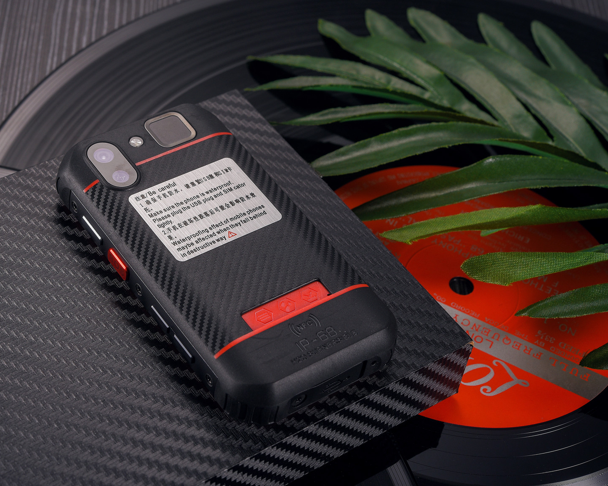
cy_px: 215
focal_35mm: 78
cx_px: 227
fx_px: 1404
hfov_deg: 24.4
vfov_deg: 19.7
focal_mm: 60
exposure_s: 1/125
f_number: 16
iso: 100
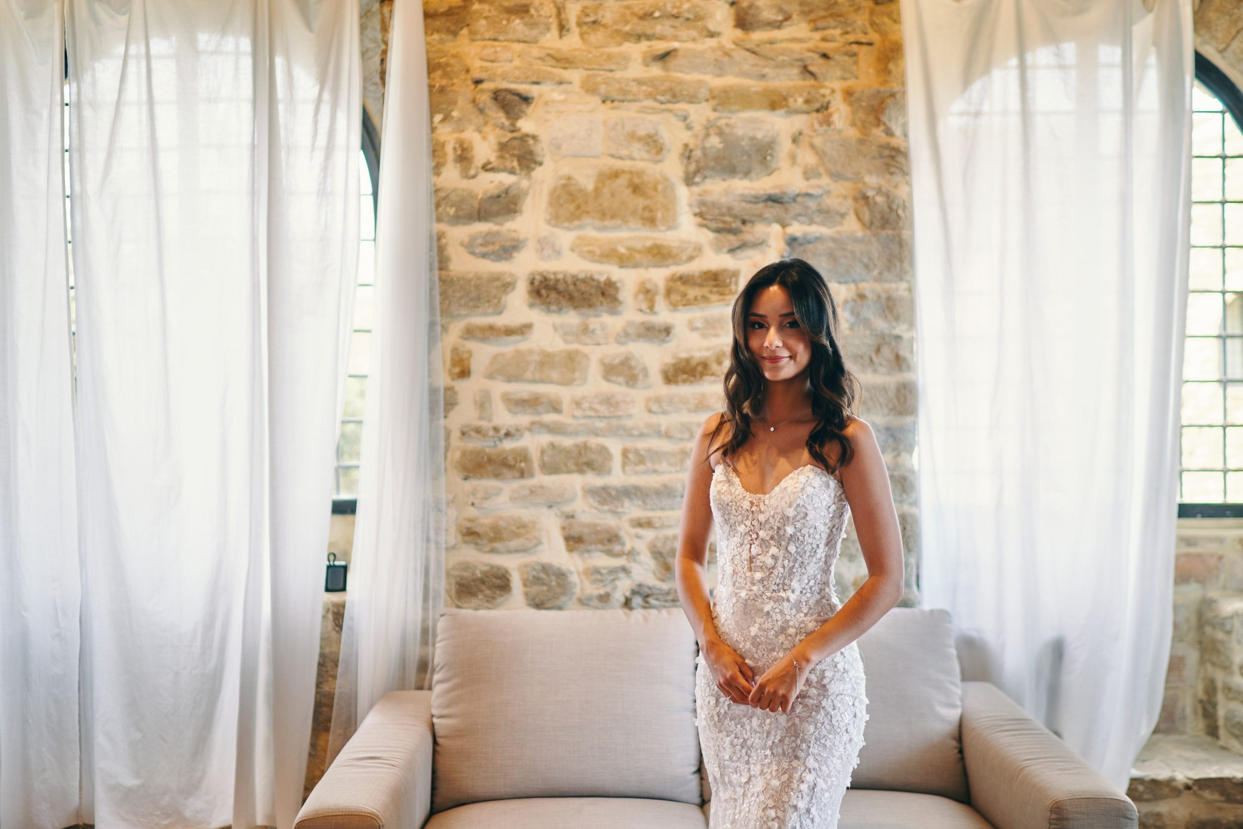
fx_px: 1208
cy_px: 414
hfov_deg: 54.4
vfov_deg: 37.9
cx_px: 622
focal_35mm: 35
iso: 160
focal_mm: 35
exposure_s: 1/160
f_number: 1.4
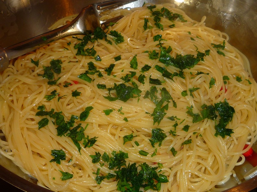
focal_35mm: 43
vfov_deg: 33.6
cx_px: 128
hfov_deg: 43.9
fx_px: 319
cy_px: 96
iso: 100
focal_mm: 5.3
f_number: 4
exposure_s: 1/30
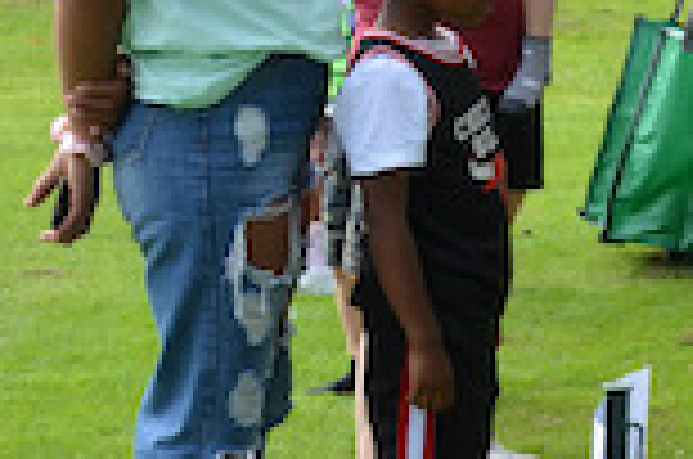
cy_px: 189
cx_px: 1305
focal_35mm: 131
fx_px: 2518
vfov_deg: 10.4
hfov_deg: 13.7
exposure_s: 1/250
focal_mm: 21
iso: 200
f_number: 8
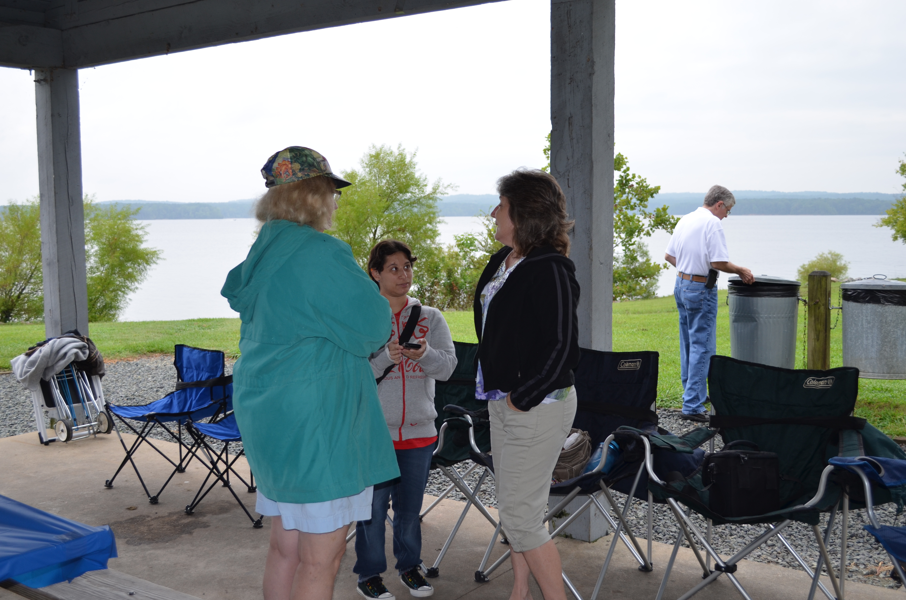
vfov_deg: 34.1
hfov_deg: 49.6
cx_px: 453
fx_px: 979
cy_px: 300
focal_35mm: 39
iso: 180
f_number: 4.2
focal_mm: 26
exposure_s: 1/200
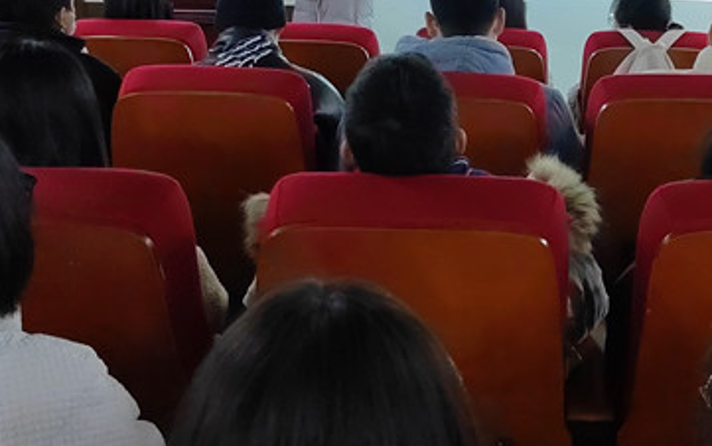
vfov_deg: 23.7
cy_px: 99
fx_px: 1048
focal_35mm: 54
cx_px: 538
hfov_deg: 36.6
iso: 3016
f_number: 1.9
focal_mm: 5.52
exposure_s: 1/50
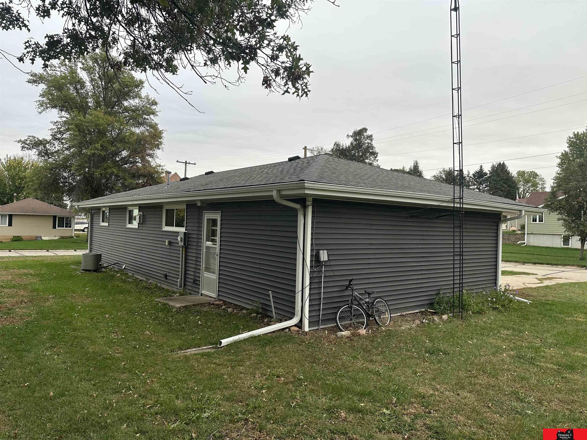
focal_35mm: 24
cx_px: 294
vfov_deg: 56.8
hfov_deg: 71.6
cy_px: 220
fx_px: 407
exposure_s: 1/271
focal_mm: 6.86
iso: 80
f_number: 1.78
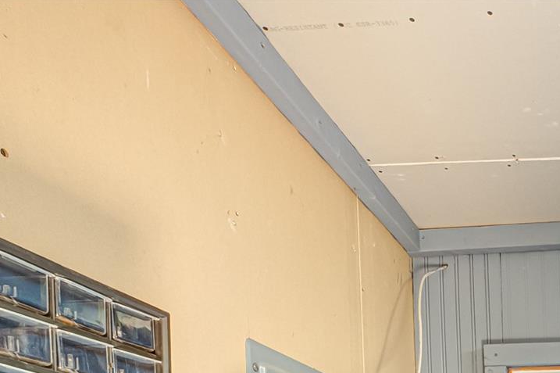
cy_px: 530
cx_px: 600
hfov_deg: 40.3
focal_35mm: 40
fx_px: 622
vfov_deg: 26.2
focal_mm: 14
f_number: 11
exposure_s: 1/1.25
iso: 400
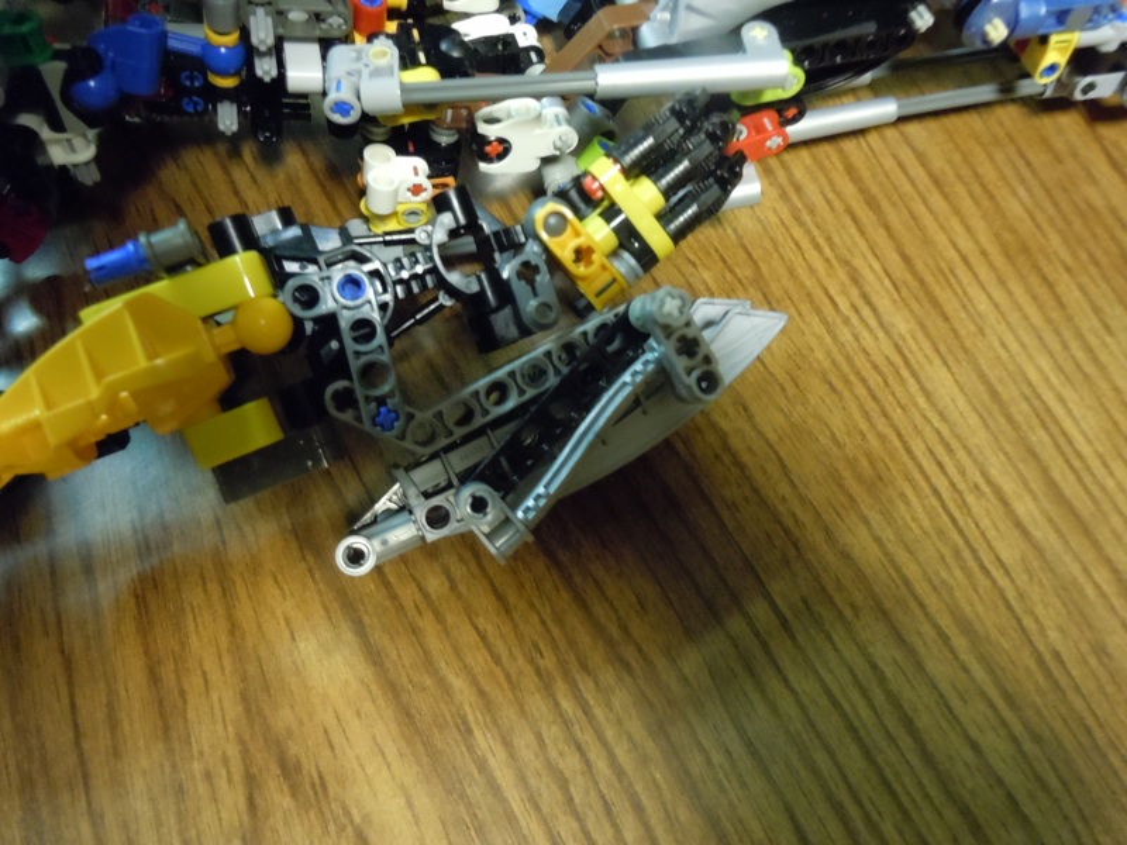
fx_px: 912
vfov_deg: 49.7
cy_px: 422
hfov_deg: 63.4
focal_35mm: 28
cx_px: 564
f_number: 3.7
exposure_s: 1/6
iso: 800
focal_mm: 5
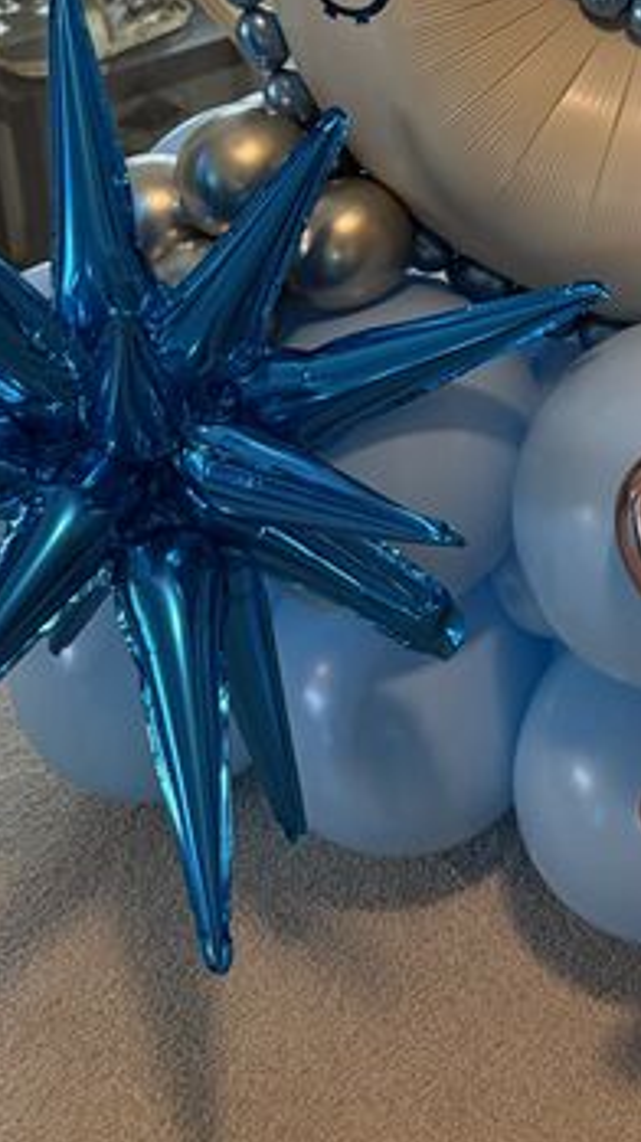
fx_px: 1815
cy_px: -82
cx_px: 687
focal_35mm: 60
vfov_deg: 31.4
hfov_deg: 19.3
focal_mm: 6.76
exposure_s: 1/60
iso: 320
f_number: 1.78
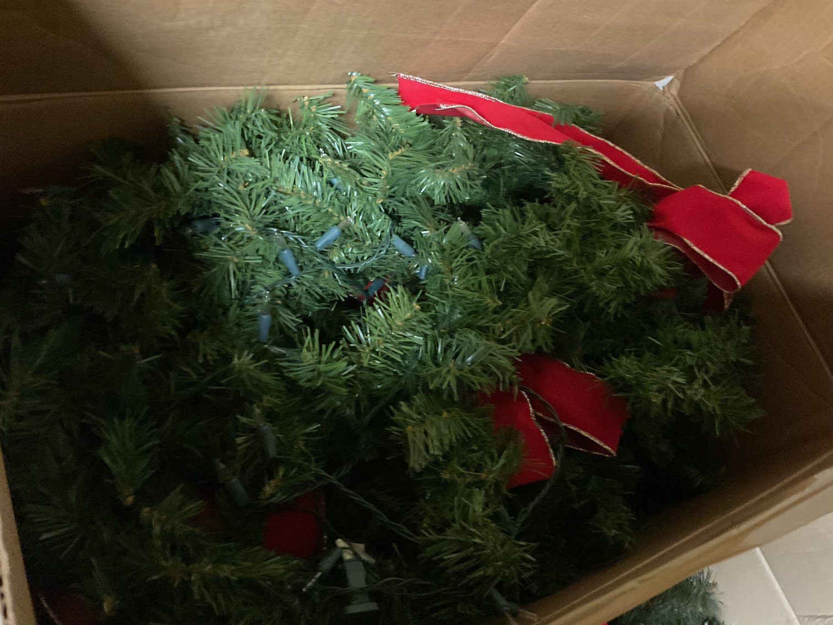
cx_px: 416
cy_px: 312
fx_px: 698
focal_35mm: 29
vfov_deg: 48.2
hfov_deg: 61.7
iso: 640
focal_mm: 3
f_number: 1.8
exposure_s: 1/15
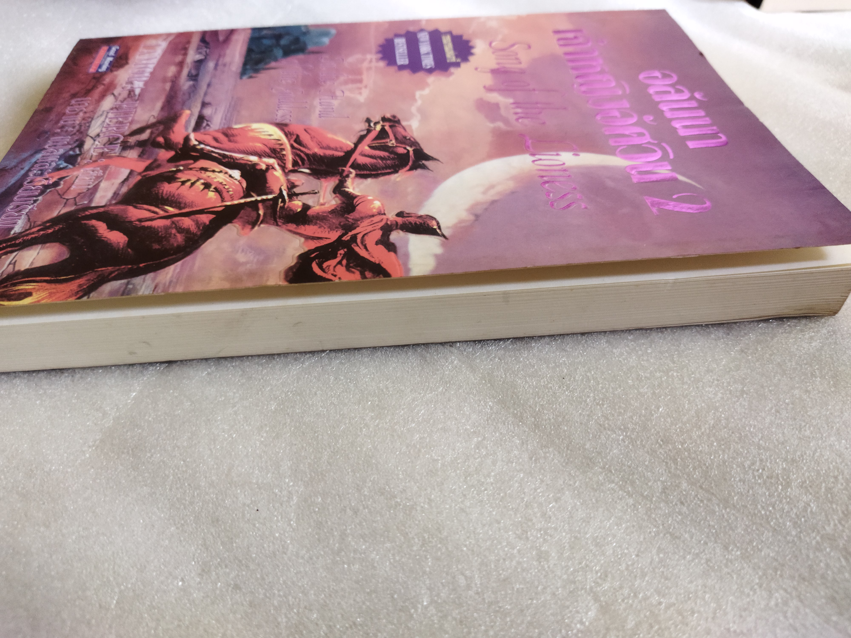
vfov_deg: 51.4
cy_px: 319
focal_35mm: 27
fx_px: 664
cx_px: 426
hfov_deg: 65.3
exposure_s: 1/60
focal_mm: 4.71
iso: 469
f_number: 1.79
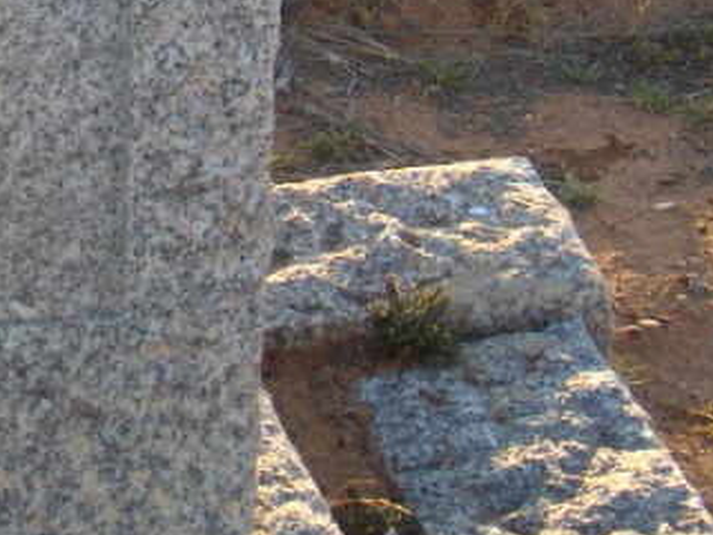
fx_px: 4614
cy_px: -243
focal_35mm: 224
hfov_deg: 8.7
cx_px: -223
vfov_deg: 6.6
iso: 100
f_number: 3.5
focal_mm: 14.3
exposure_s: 1/266
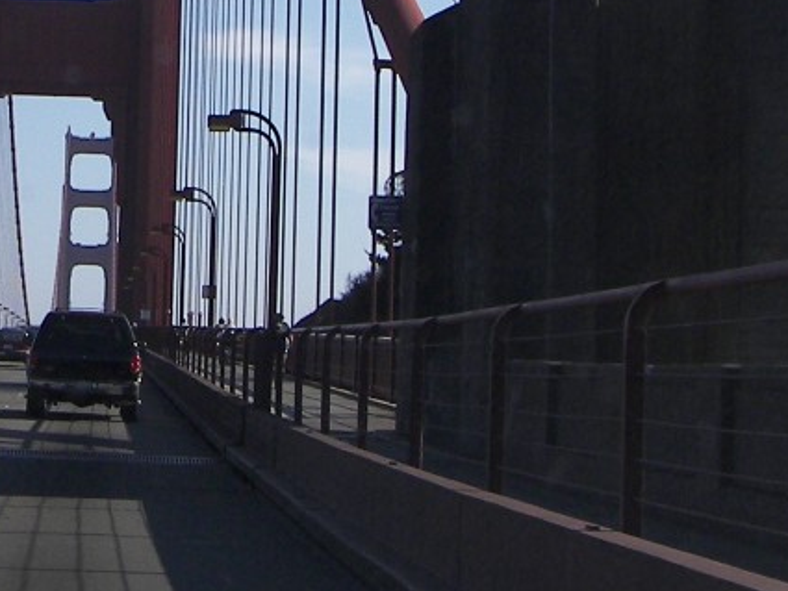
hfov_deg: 15.9
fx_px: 2778
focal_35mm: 122
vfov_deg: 12.0
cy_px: -7
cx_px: 9
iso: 64
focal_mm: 6
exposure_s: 1/640
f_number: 4
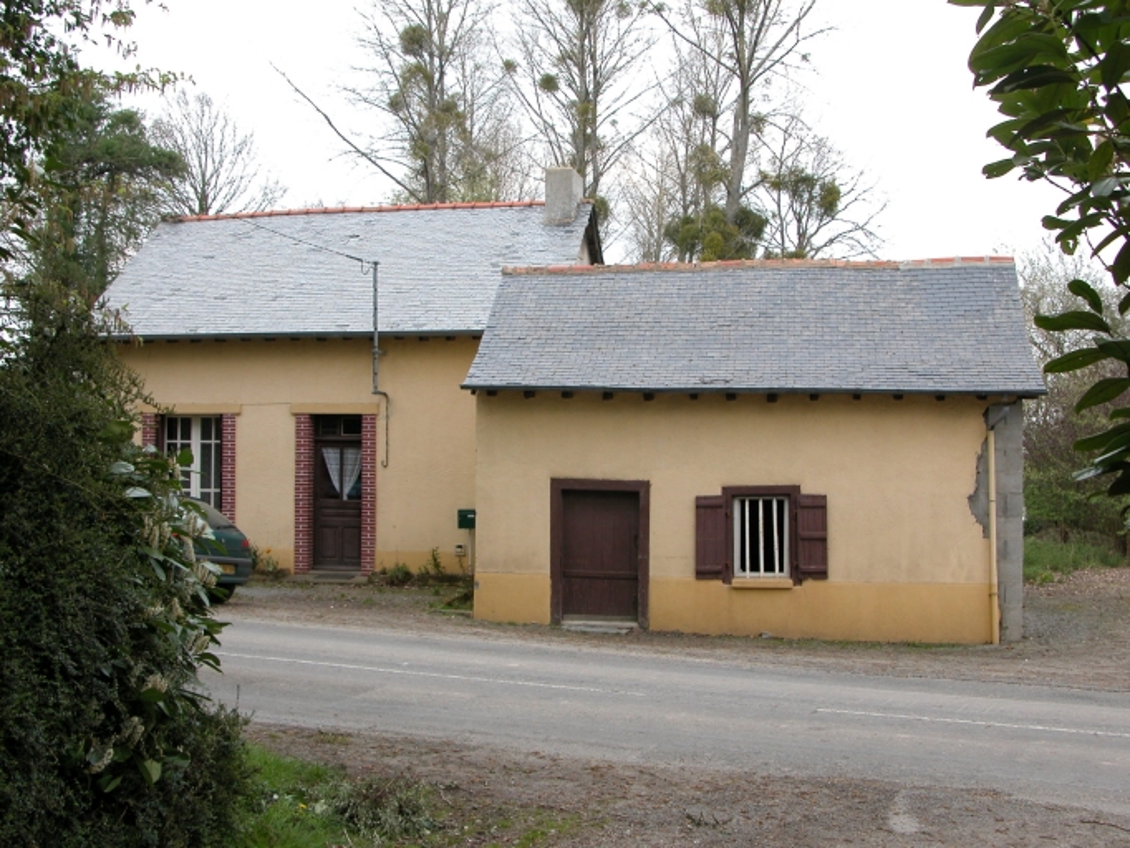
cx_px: 565
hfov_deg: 41.2
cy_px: 424
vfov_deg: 31.5
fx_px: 1502
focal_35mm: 46
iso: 100
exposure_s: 1/137
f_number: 4.7
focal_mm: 11.6
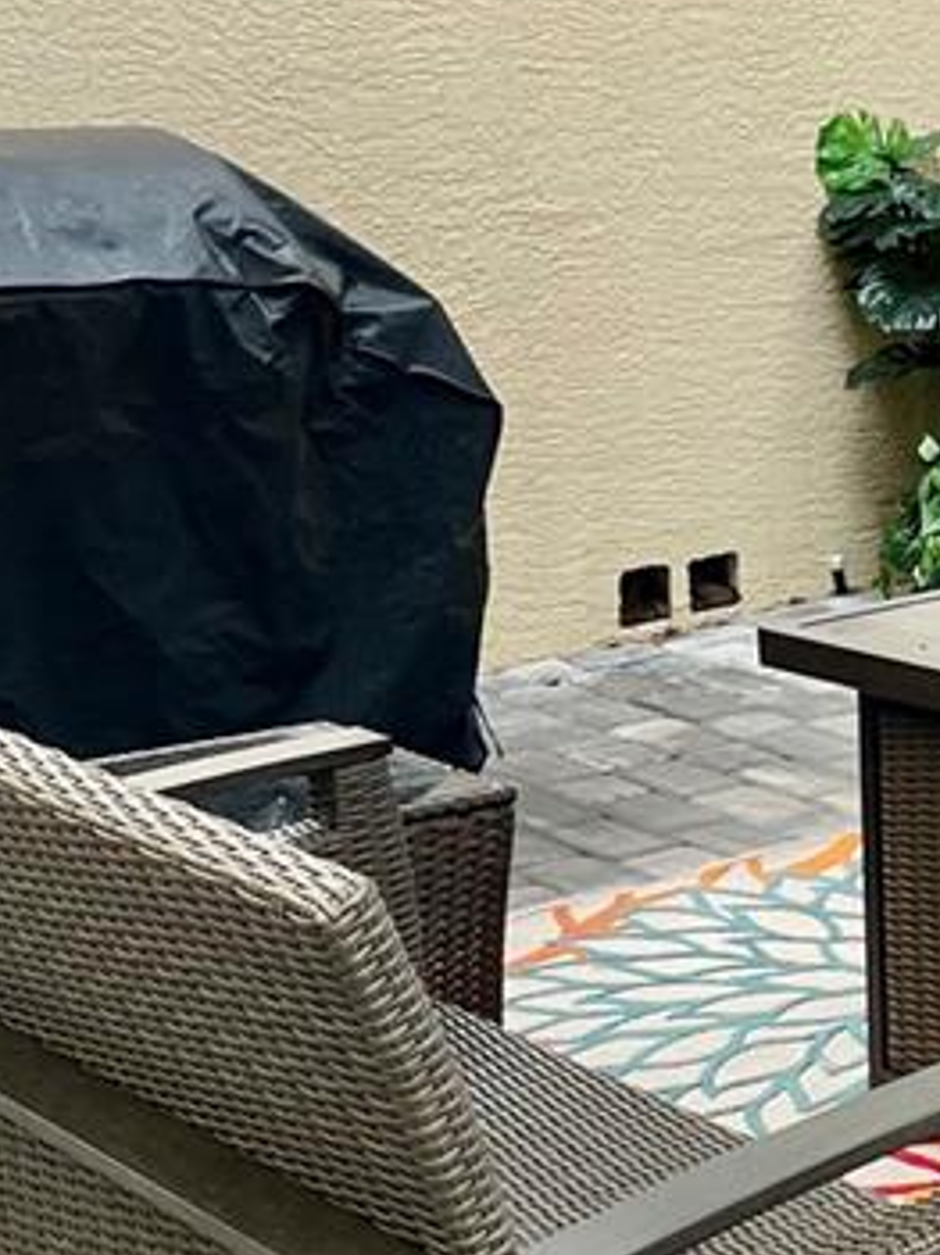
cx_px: 1051
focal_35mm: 89
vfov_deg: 22.0
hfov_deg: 16.1
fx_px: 3224
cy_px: 547
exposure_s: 1/121
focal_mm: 4.2
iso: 125
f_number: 1.6
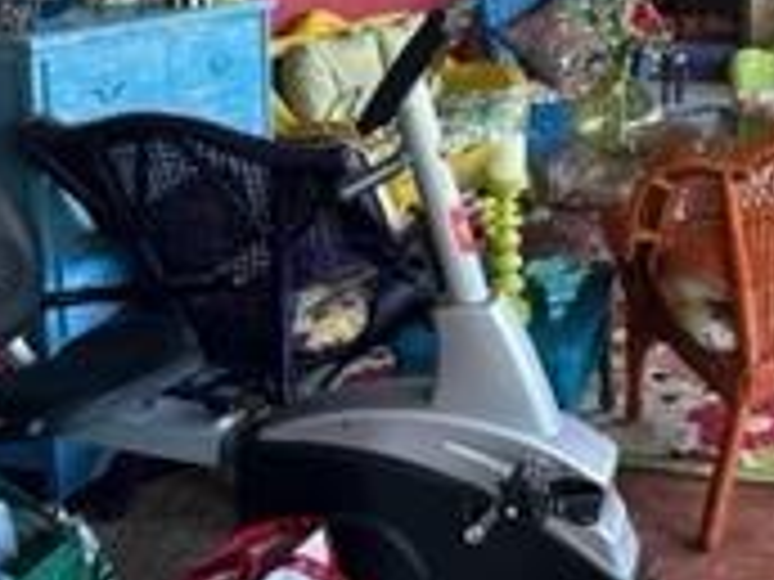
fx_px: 1163
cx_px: 738
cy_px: 9
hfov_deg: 34.2
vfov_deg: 26.6
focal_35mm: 52
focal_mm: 2.22
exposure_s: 1/60
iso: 160
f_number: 2.2
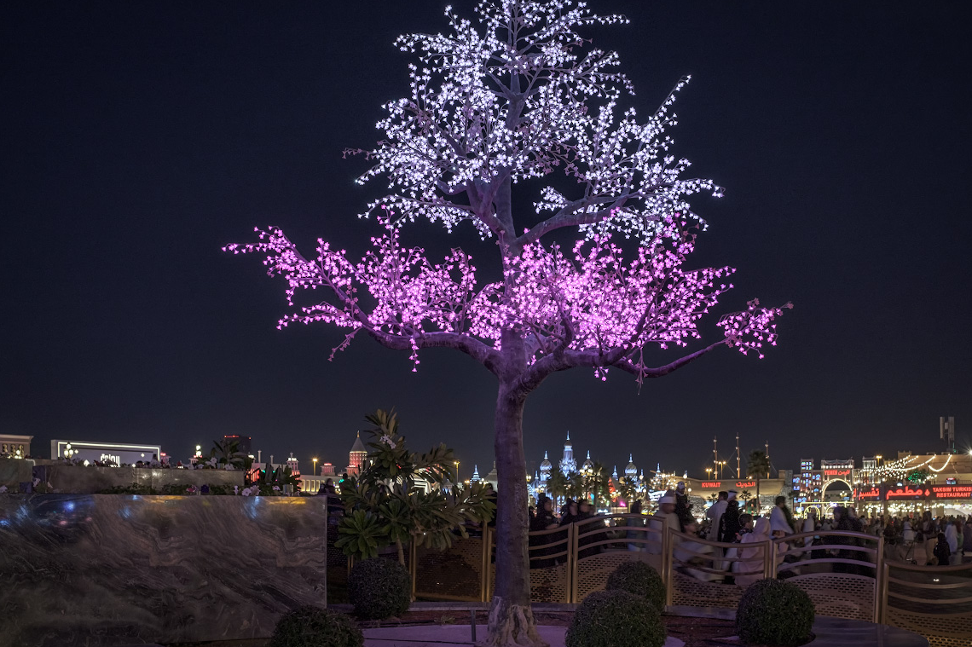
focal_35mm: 43
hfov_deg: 45.4
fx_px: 1160
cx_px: 513
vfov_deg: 31.2
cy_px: 312
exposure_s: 1/10
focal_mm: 23
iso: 320
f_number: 5.6
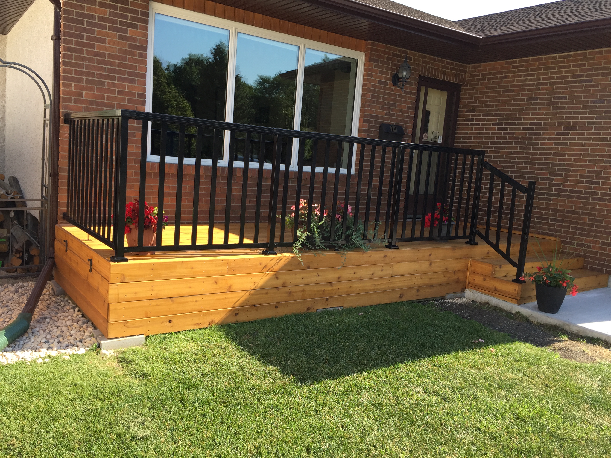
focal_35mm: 29
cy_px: 229
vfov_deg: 48.2
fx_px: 512
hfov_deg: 61.7
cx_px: 306
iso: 32
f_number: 2.2
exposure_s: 1/520
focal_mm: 4.15
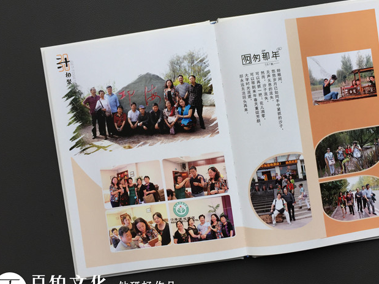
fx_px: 405
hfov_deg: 49.9
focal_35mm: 37
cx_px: 224
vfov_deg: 38.6
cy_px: 132
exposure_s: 1/222
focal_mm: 4.15
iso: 32
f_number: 2.2
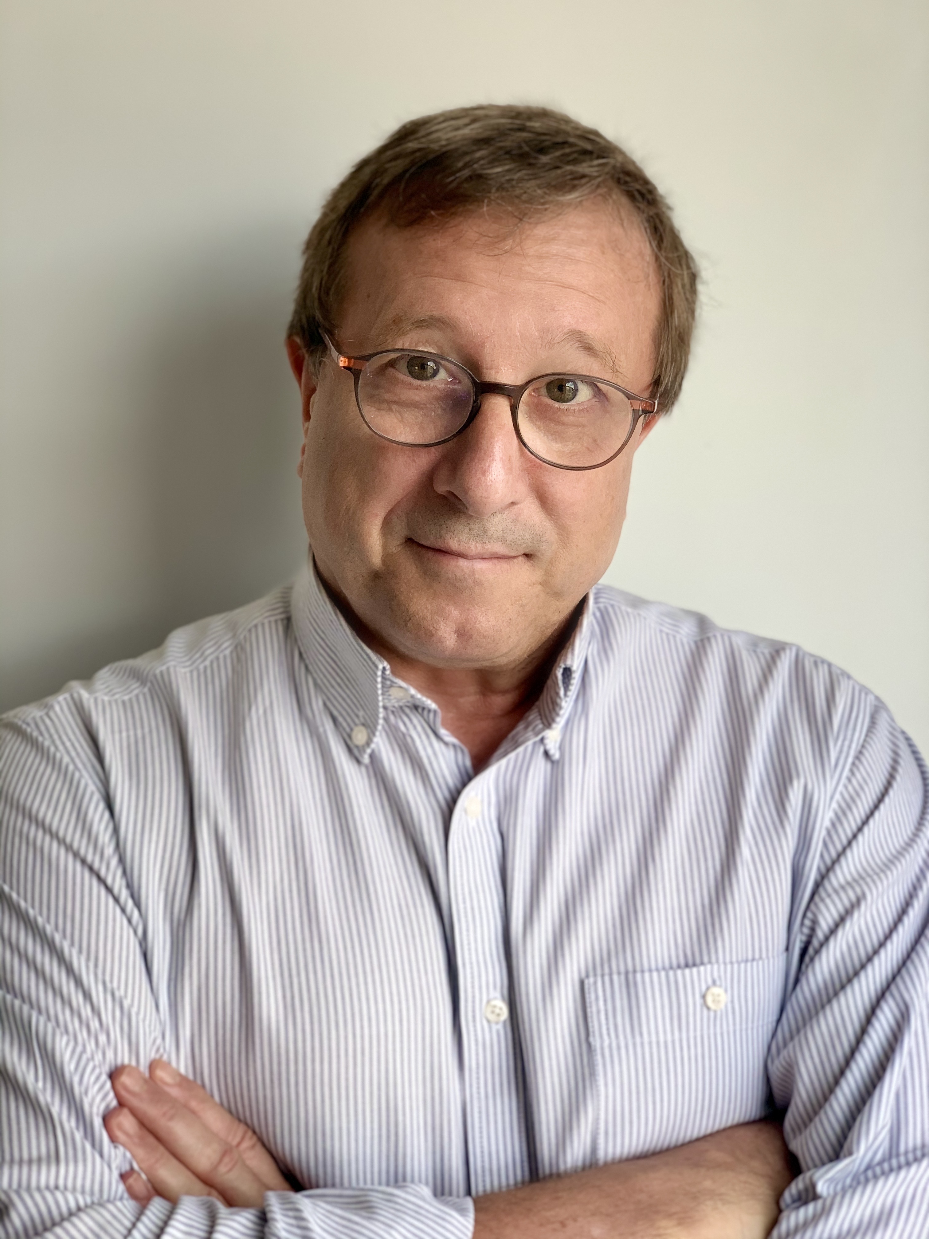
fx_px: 1861
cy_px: 620
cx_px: 464
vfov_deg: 36.8
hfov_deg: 28.0
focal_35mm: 52
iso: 50
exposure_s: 1/122
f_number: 2.4
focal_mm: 6
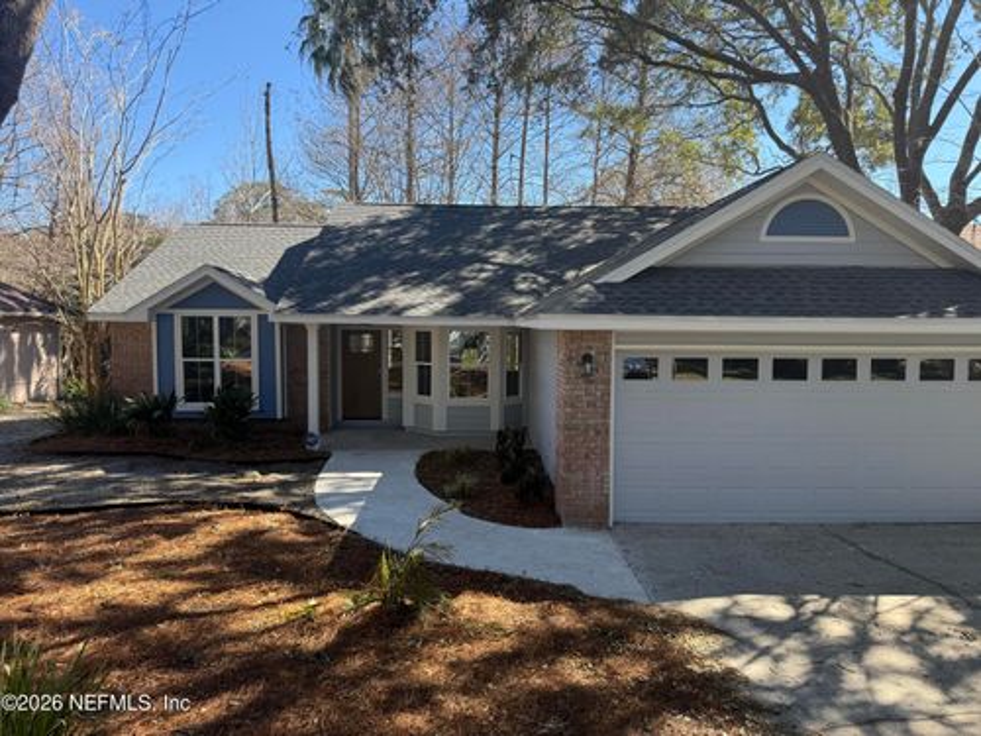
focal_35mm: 24
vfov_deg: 56.8
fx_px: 680
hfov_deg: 71.6
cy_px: 368
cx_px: 490
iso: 100
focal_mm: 6.76
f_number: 1.78
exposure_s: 1/1192
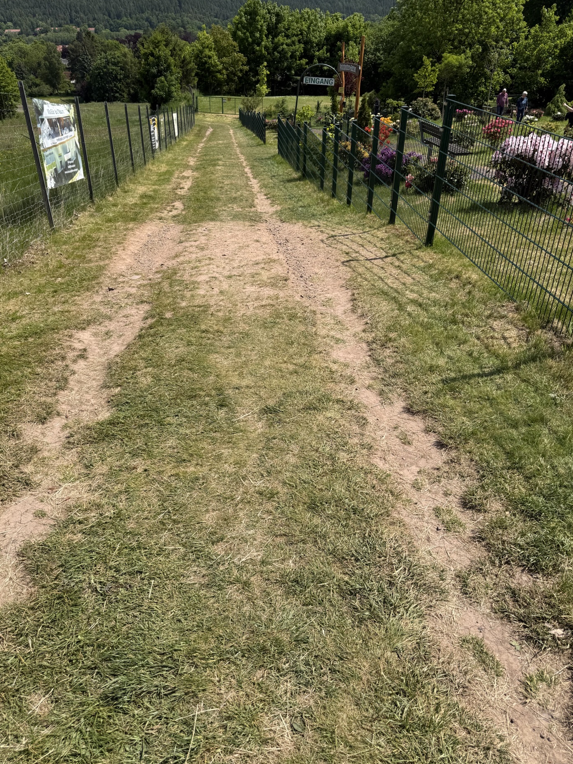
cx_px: 269
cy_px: 395
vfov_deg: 67.3
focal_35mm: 26
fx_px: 574
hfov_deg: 53.0
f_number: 1.78
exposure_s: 1/4405
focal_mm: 6.76
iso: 80
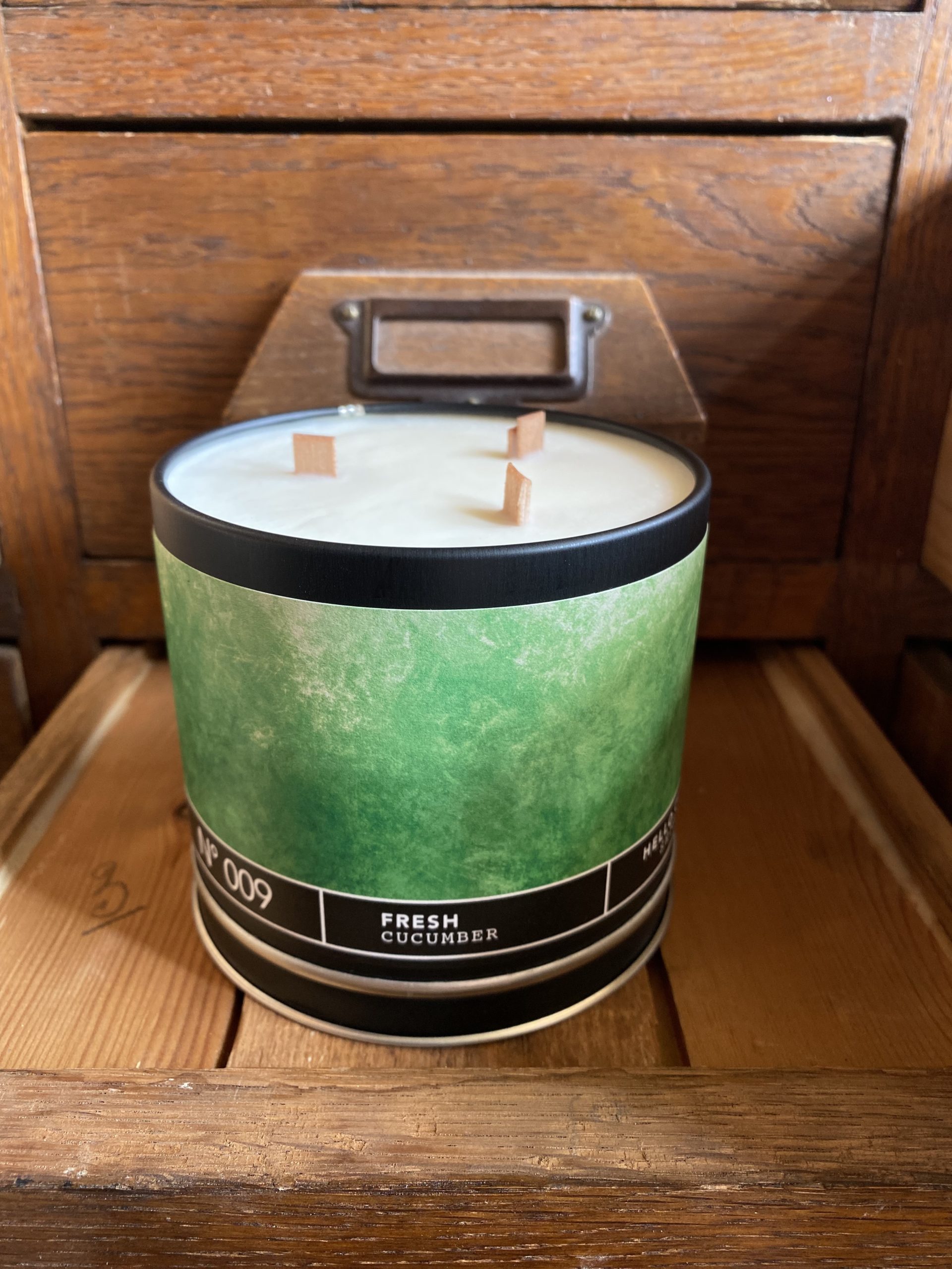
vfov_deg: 67.3
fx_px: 953
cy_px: 634
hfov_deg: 53.1
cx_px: 476
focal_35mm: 26
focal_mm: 4.25
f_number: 1.8
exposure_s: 1/100
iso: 64
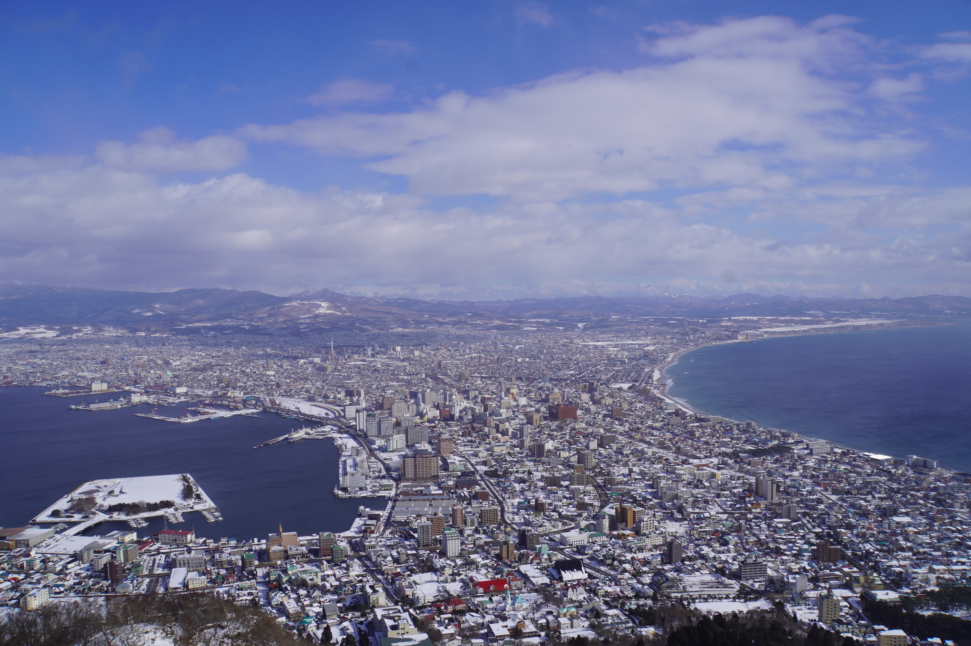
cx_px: 486
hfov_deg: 67.4
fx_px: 728
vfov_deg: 47.8
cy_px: 323
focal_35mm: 27
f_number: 10
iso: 100
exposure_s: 1/400
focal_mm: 18
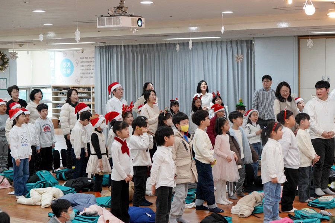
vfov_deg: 19.5
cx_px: 168
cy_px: 112
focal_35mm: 70
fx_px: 651
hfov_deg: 28.8
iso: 1600
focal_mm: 70
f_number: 4
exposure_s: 1/160
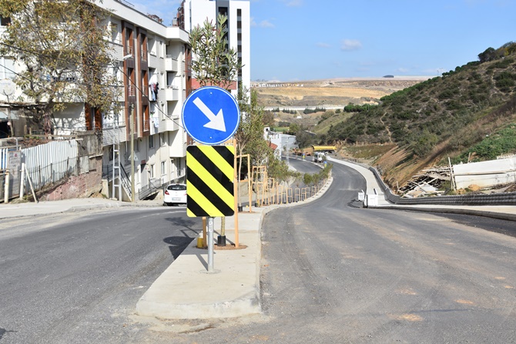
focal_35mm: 42
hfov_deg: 46.4
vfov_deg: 31.9
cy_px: 172
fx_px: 602
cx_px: 258
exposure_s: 1/500
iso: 140
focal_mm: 28
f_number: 8
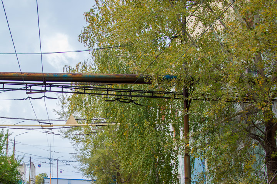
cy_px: 127
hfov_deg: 33.1
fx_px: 461
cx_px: 86
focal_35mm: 60
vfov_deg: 22.4
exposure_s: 1/160
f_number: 3.8
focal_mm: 24
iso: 100
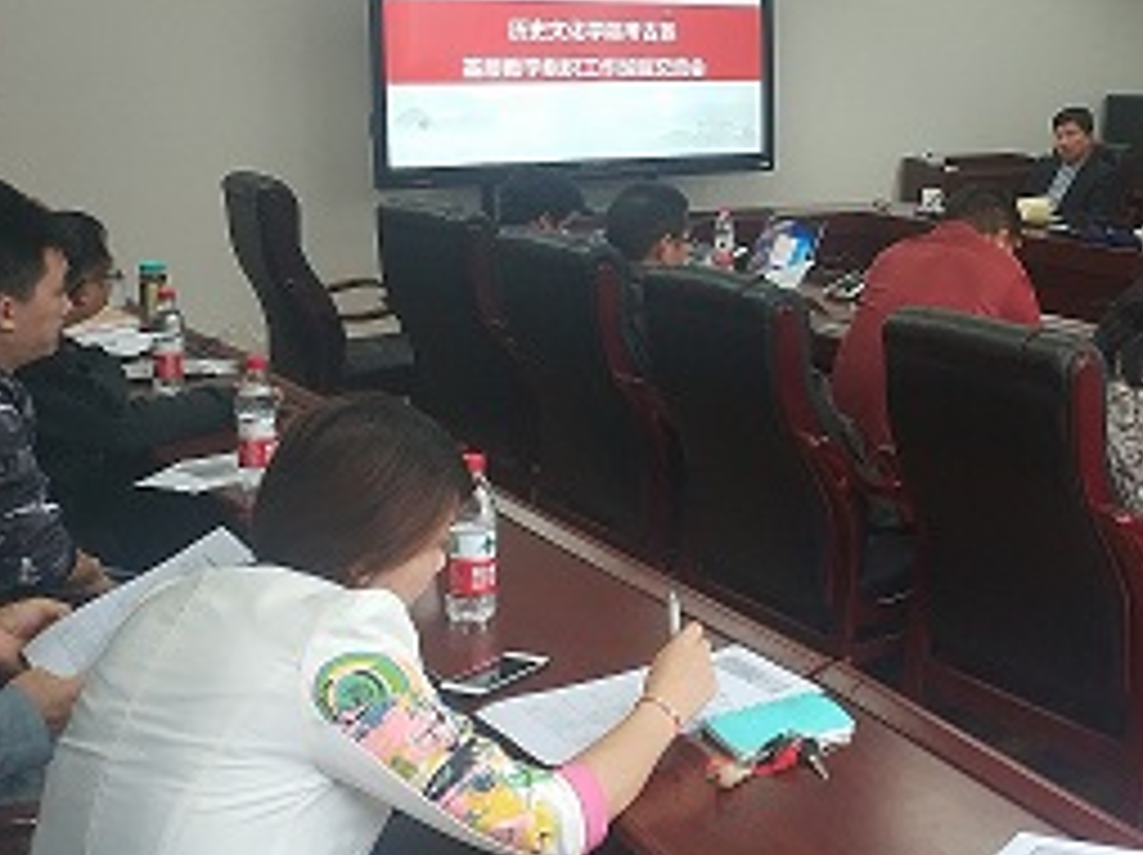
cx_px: 986
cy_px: 241
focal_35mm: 63
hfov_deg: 29.7
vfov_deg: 23.1
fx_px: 2078
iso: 206
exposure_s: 1/25
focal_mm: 4.5
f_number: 2
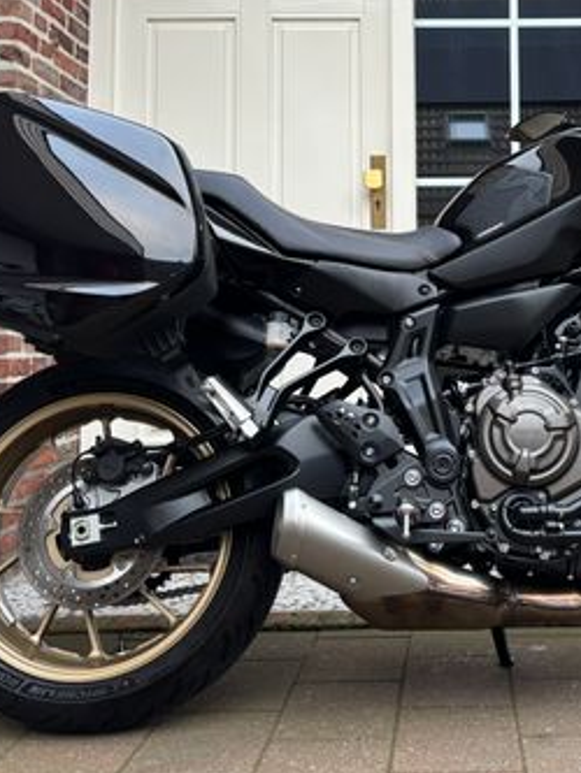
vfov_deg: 37.6
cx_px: 486
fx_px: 1118
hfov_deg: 28.3
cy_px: 239
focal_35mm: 50
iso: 160
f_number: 1.6
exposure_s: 1/60
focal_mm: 5.96
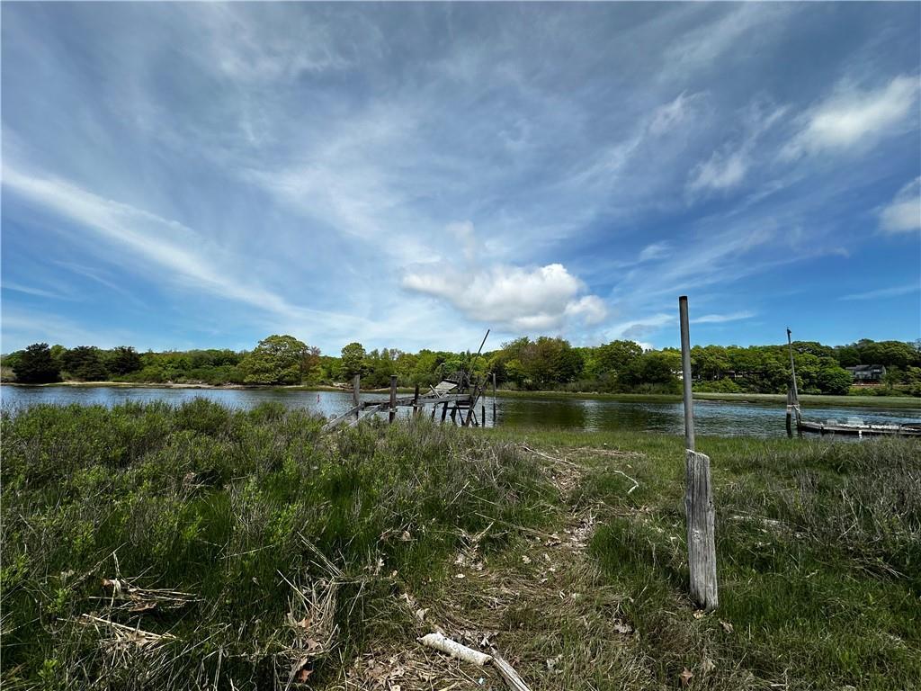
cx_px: 460
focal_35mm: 14
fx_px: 372
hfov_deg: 102.1
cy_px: 346
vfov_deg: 85.7
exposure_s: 1/2212
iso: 50
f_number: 2.2
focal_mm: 2.22
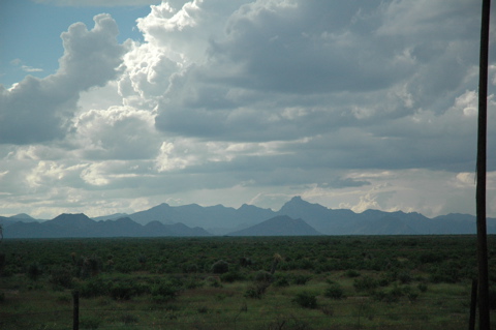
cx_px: 248
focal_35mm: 105
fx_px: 1445
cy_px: 165
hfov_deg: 19.5
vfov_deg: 13.0
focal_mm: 70
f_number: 4.5
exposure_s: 1/8000
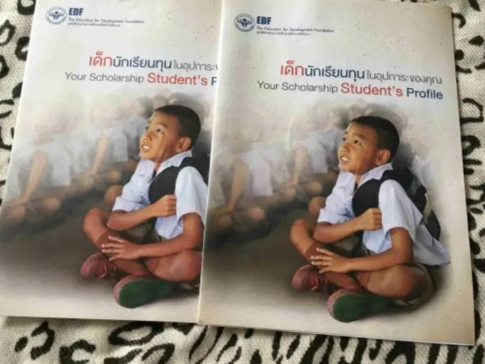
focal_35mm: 33
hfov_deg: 55.3
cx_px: 222
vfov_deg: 43.0
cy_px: 177
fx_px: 462
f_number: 2.2
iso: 40
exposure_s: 1/17
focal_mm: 4.15
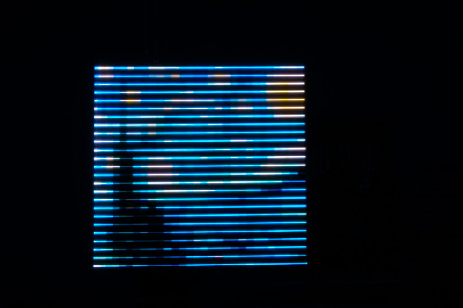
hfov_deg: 24.6
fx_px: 1060
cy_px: 154
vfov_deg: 16.5
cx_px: 232
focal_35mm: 82
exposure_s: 5
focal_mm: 55
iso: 200
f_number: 32
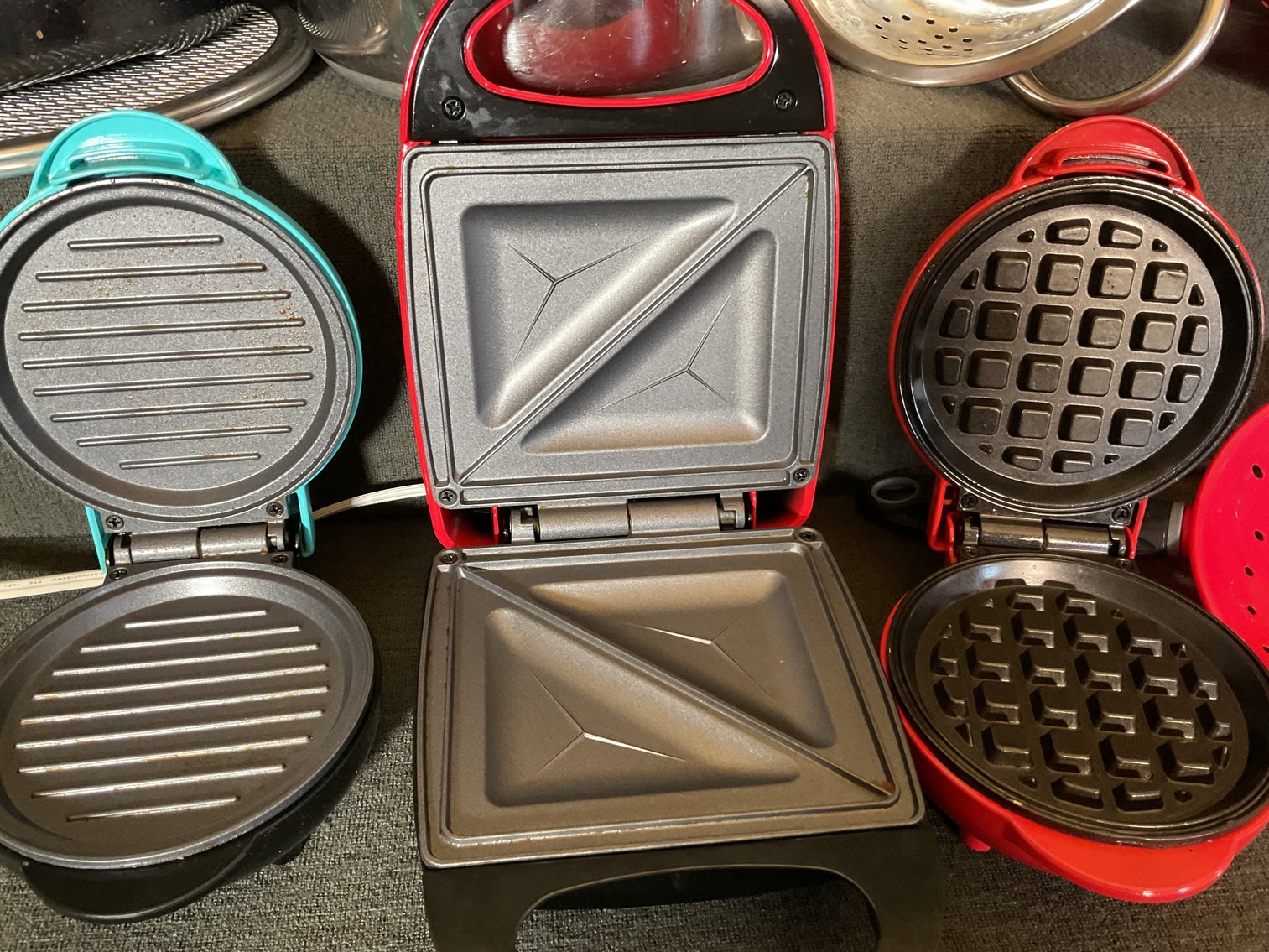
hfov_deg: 61.7
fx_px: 1063
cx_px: 634
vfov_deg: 48.2
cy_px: 476
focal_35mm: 29
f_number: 1.8
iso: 200
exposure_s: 1/33
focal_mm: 3
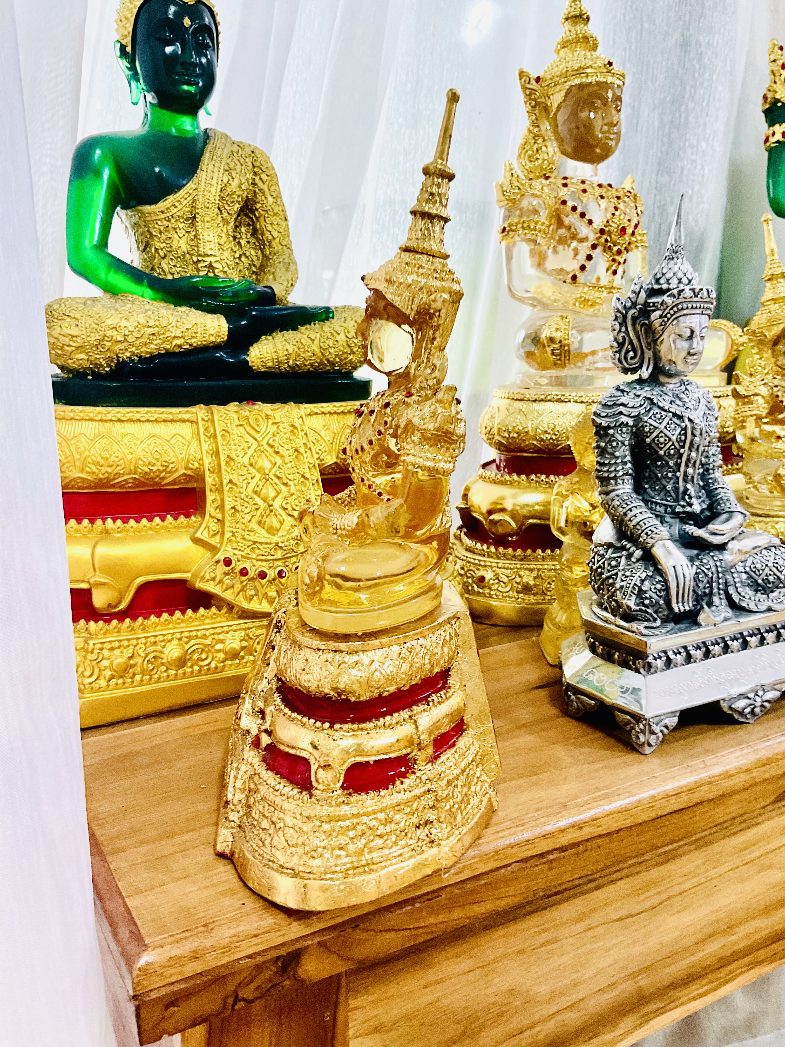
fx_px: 877
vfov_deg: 61.7
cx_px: 392
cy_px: 524
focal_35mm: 29
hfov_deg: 48.2
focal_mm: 3
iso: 200
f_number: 1.8
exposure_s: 1/50
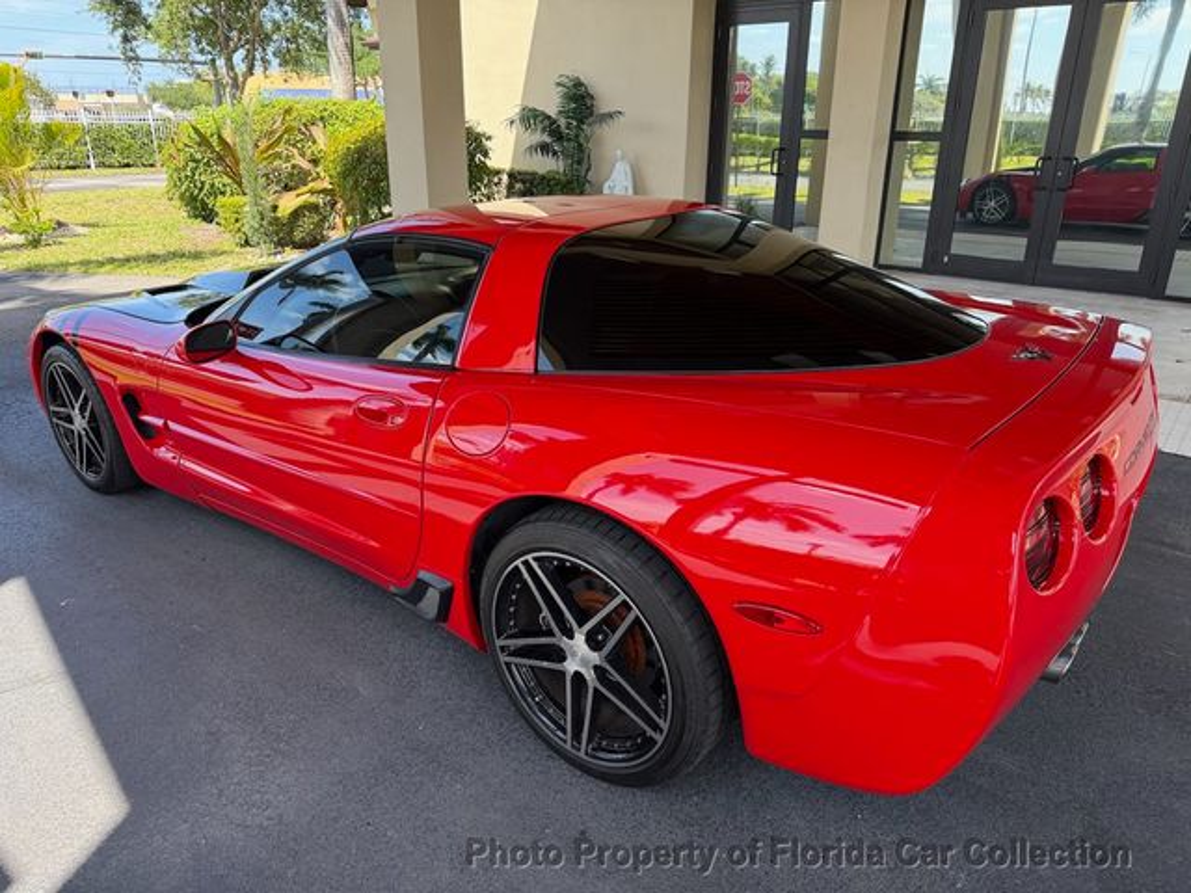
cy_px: 446
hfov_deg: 71.6
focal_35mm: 24
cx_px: 596
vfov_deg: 56.8
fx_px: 826
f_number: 1.78
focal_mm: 6.76
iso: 100
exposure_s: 1/532
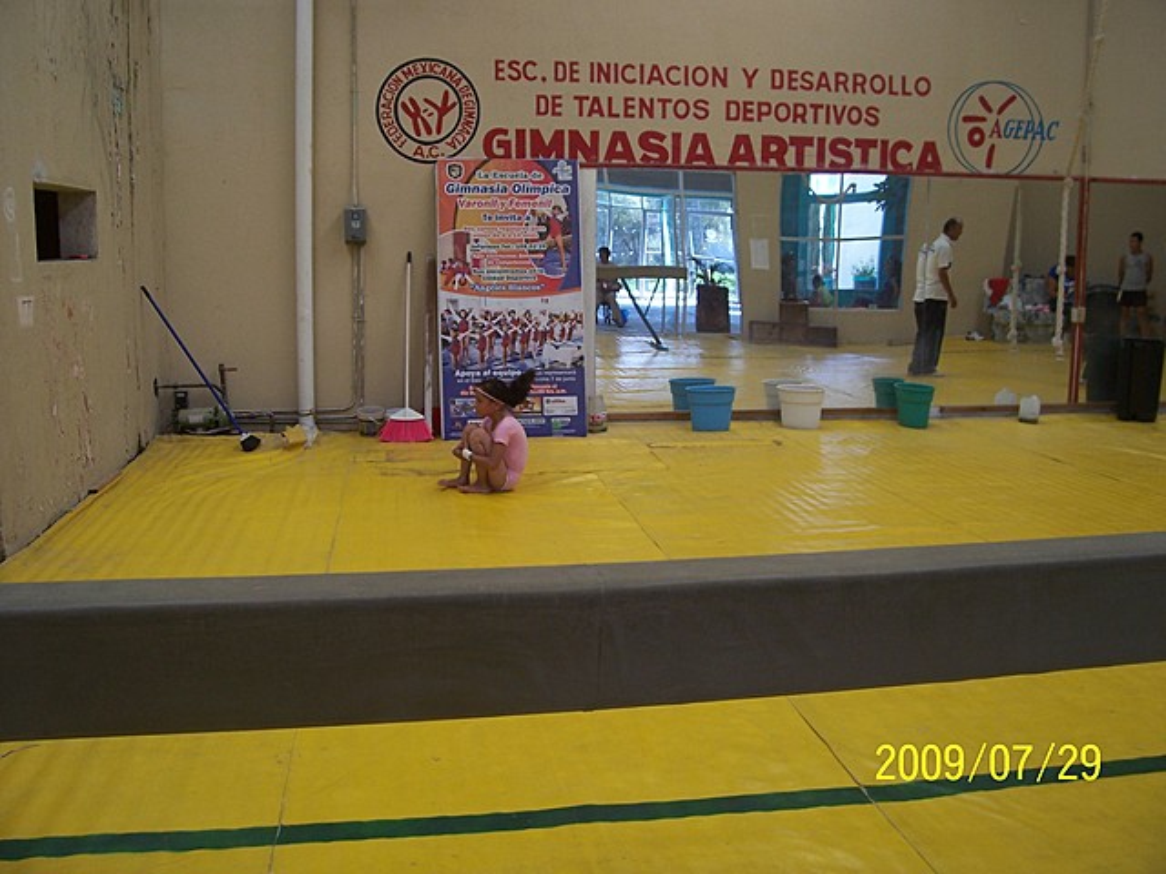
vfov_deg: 41.8
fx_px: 1145
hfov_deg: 54.0
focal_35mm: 34
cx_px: 583
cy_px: 437
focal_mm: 5.6
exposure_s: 1/125
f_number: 2.7
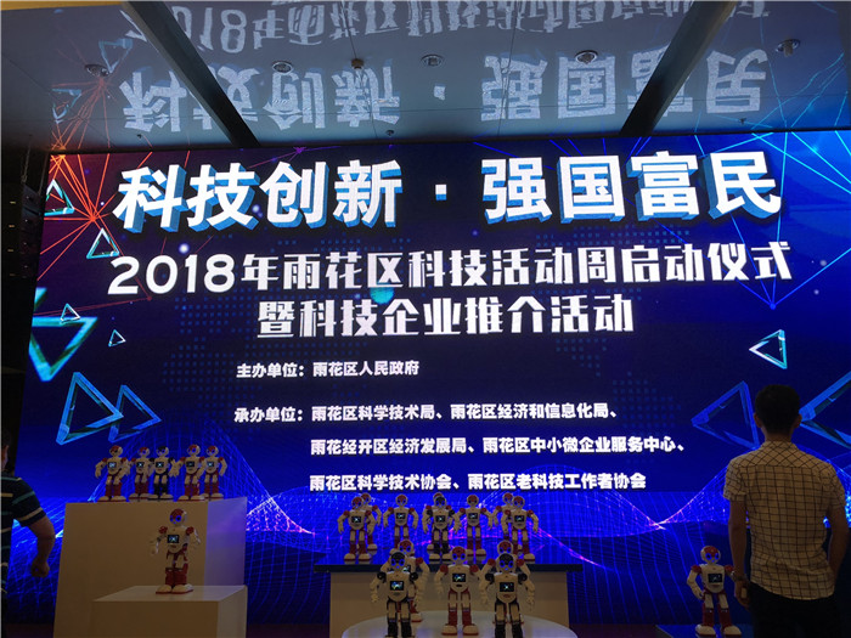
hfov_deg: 63.4
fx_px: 688
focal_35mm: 28
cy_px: 319
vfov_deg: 49.7
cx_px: 426
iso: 32
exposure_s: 1/30
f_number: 1.8
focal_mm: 4
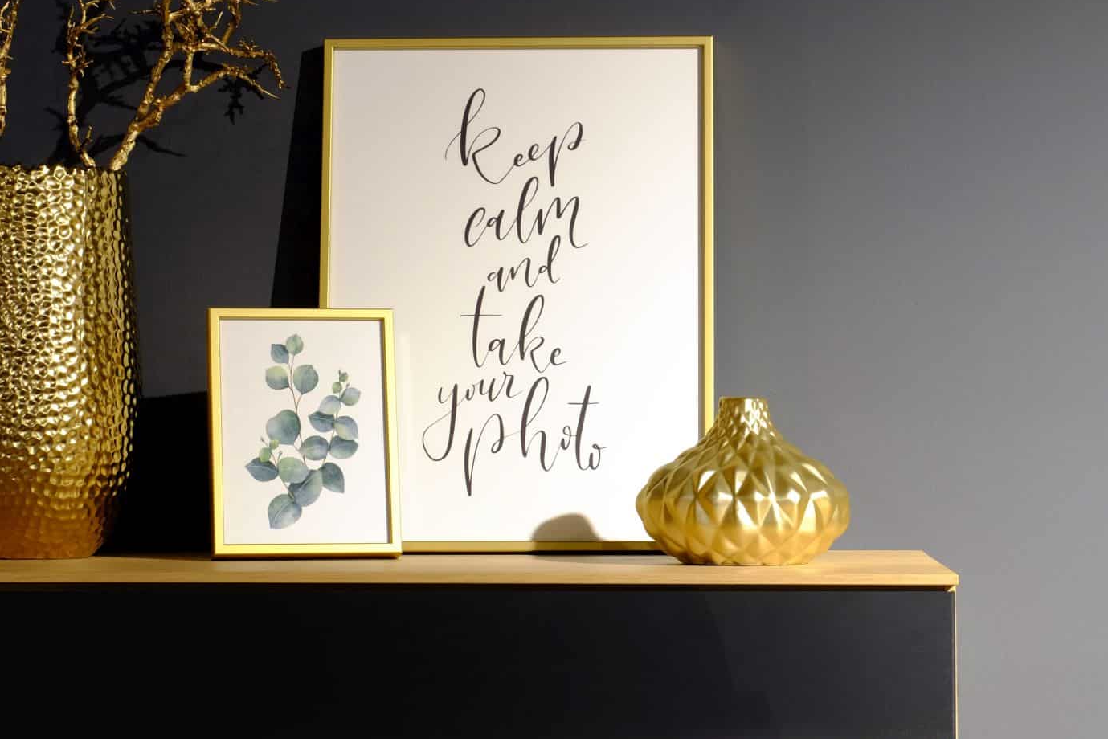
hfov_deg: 19.8
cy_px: 299
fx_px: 3171
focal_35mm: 103
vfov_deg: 13.3
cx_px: 615
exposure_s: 1/1.1
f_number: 10
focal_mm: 49.4
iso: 200
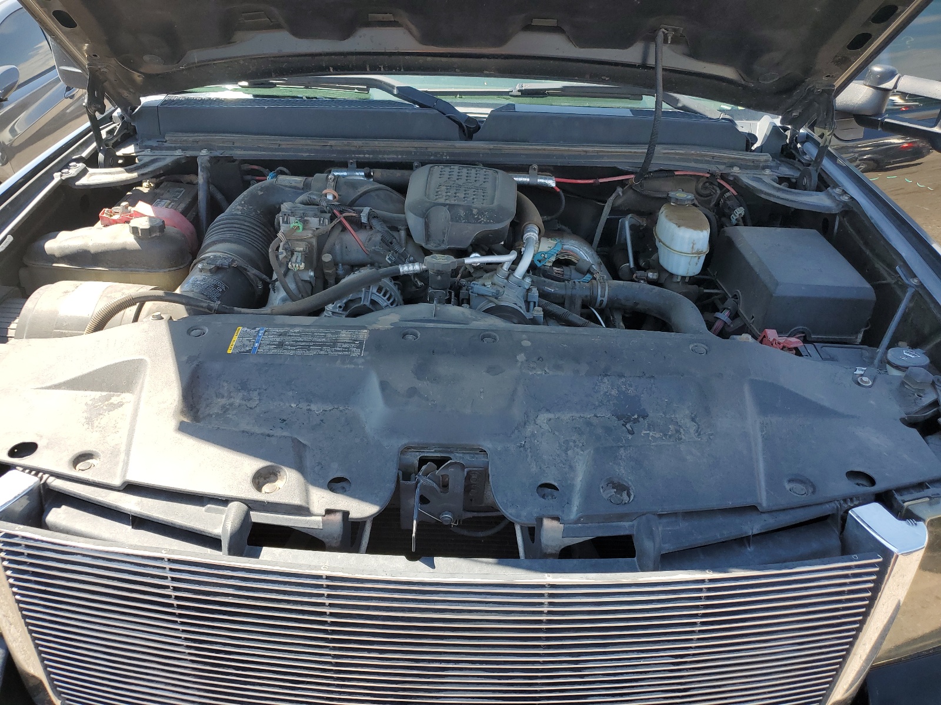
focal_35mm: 26
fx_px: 707
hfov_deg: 67.3
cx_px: 470
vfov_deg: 53.1
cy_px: 352
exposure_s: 1/833
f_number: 1.5
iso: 50
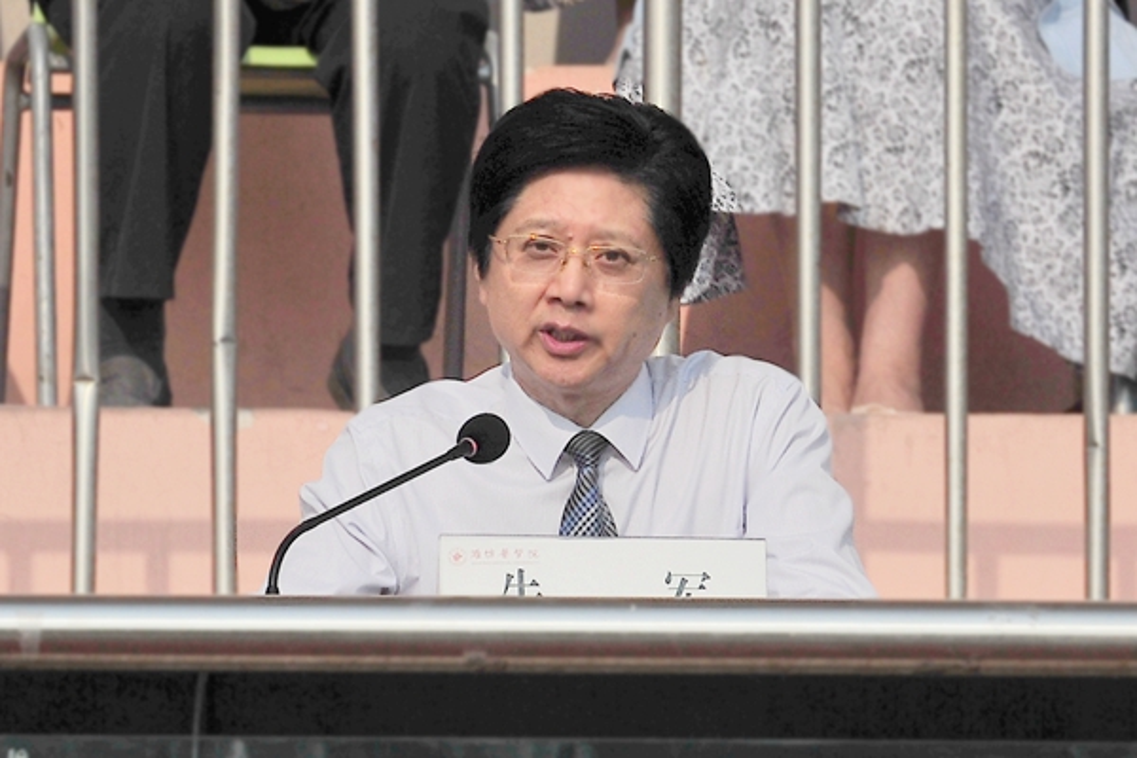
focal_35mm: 200
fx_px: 6316
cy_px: 379
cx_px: 568
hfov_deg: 10.3
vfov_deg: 6.9
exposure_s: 1/2000
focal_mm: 200
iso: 200
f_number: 8
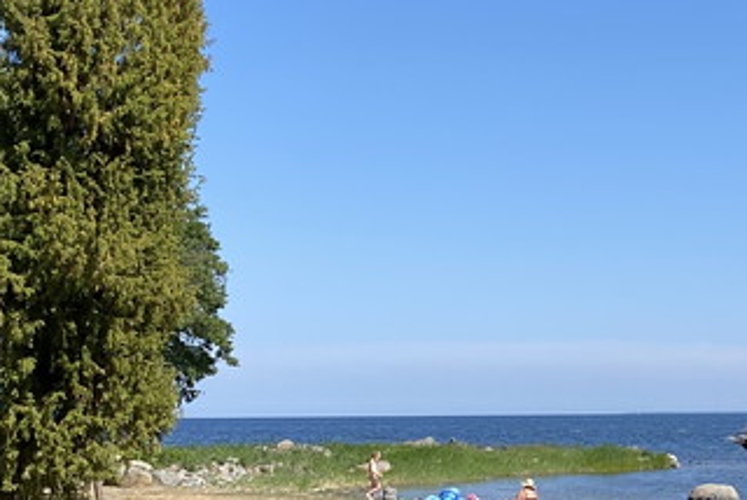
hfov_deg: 23.8
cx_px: 768
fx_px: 1682
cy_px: 285
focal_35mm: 81
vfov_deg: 16.9
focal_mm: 4.25
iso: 32
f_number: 1.8
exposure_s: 1/2625
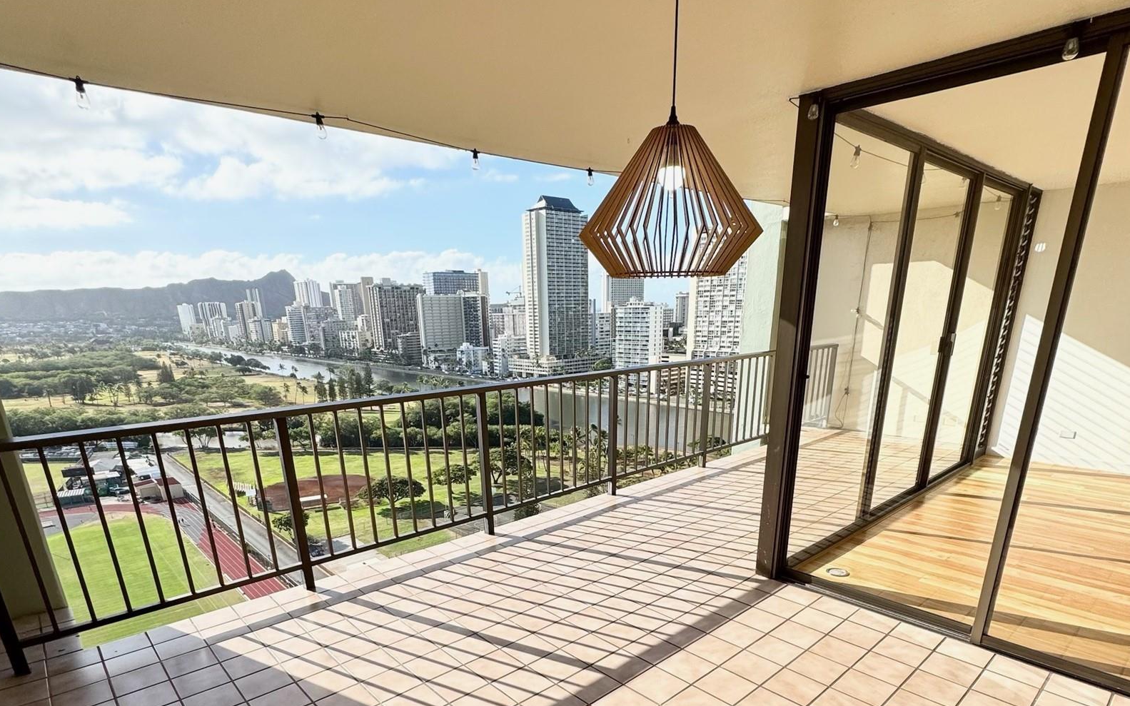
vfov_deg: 74.4
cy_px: 399
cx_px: 565
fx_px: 462
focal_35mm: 15
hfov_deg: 101.5
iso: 50
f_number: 2.2
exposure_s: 1/1976
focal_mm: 2.22
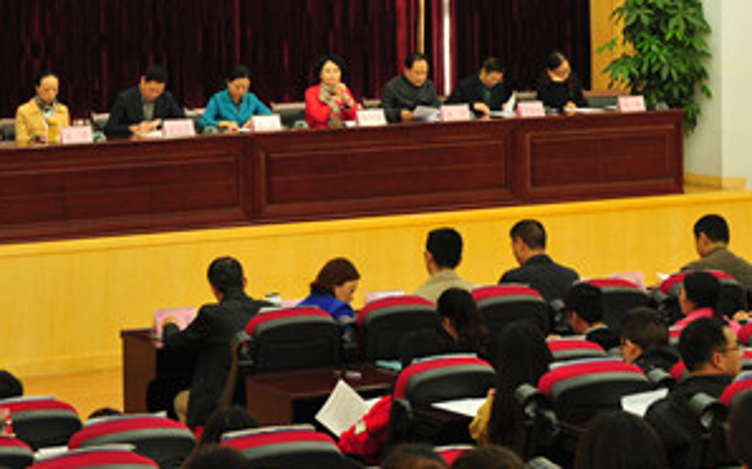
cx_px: 240
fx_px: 2356
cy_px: 72
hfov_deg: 18.1
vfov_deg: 11.3
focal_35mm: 115
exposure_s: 1/20
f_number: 6.3
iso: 1600
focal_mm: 56
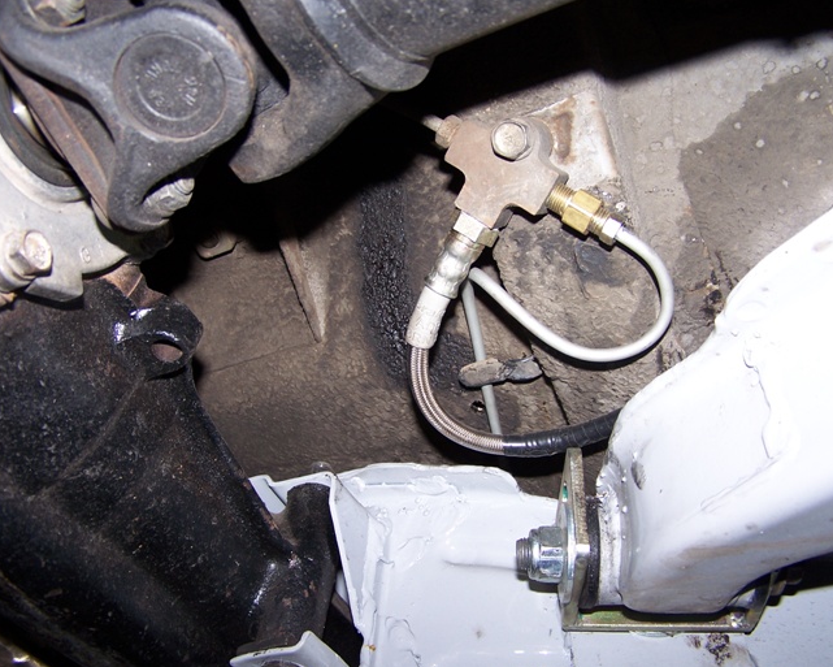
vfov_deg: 37.3
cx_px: 437
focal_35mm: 40
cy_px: 334
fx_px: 986
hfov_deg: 45.8
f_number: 2.8
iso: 80
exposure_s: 1/60
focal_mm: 6.3
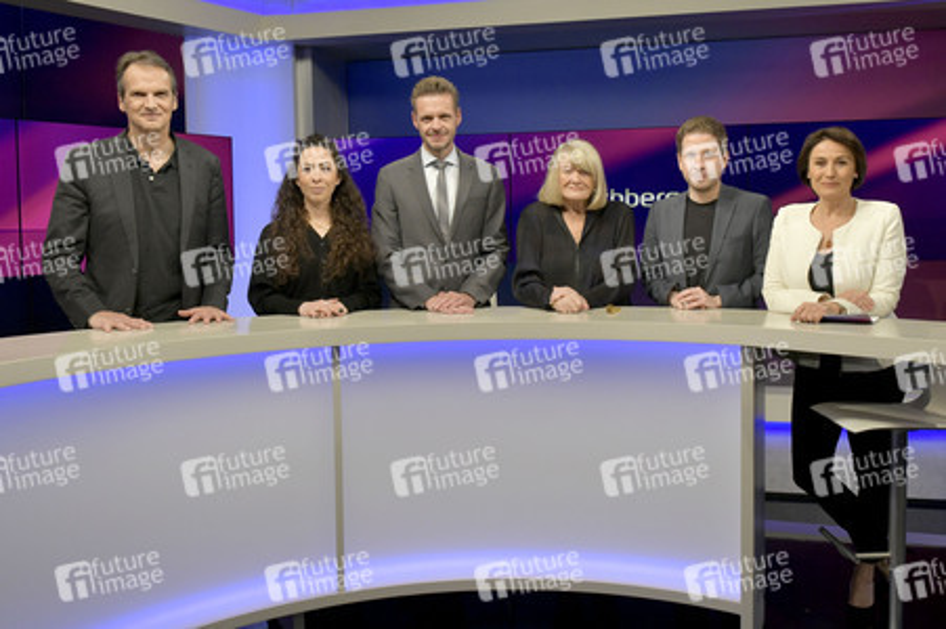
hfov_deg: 63.7
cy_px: 314
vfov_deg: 44.9
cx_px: 473
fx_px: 761
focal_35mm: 29
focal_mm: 29
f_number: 6.3
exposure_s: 1/200
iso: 2000
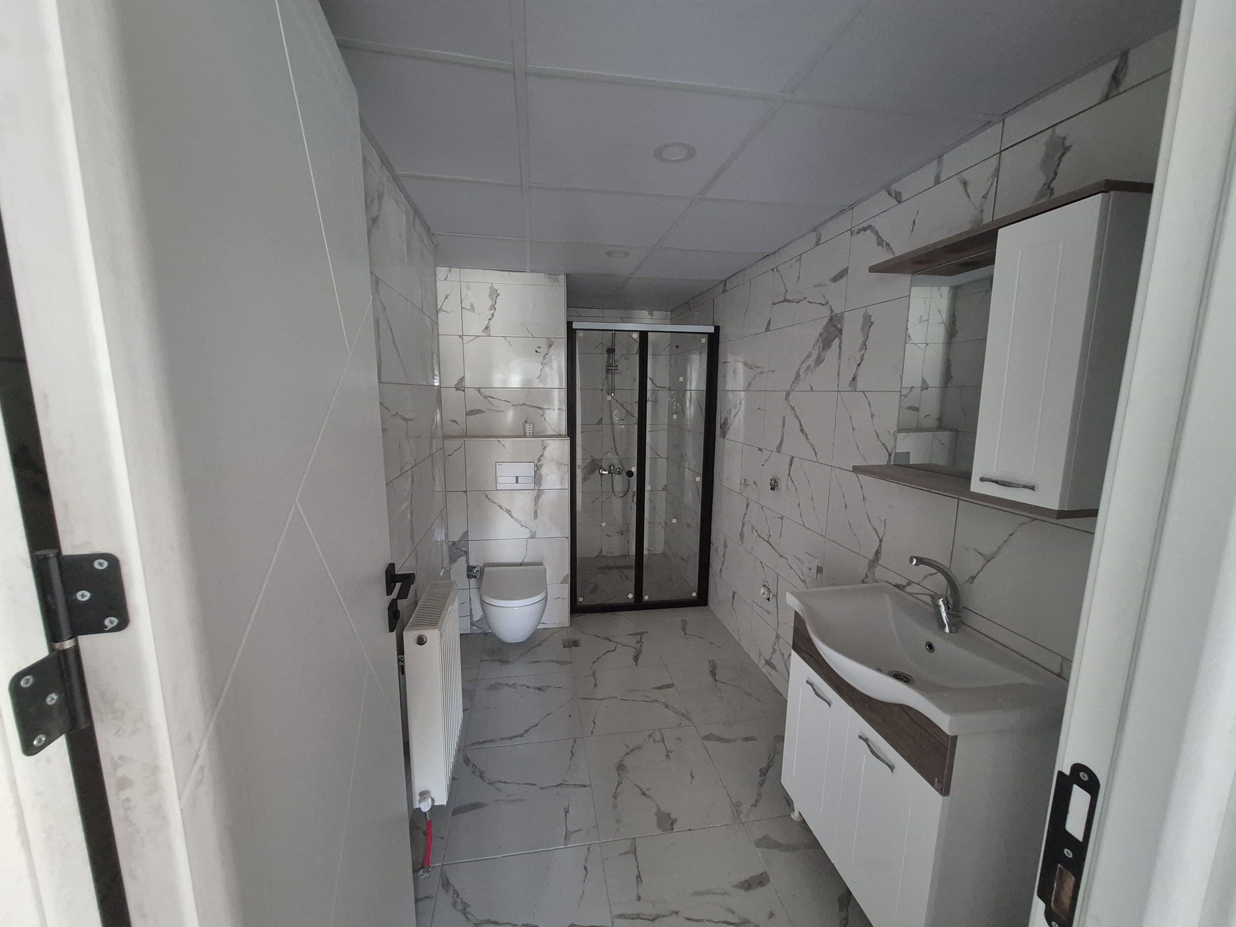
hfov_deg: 106.2
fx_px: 464
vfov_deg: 89.9
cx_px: 618
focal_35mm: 13
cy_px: 464
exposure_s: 1/50
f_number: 2.2
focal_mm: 1.74
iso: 1250
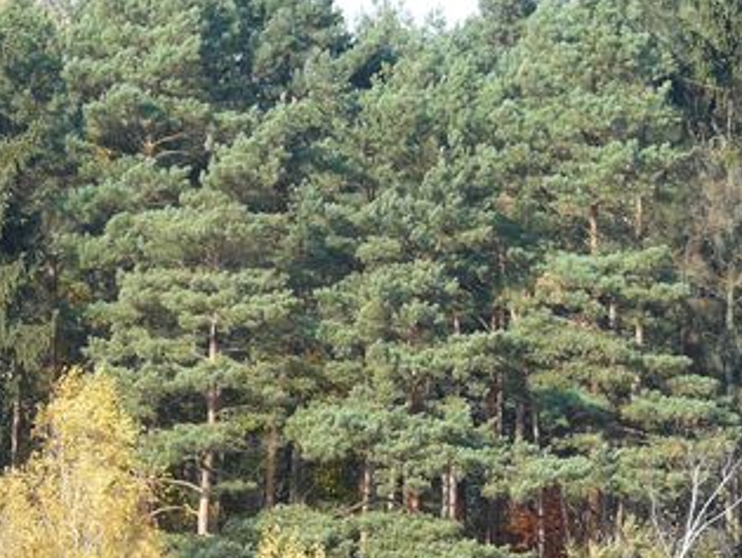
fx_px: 6695
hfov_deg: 6.3
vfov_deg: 4.8
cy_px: 553
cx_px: 370
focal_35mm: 312
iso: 100
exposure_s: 1/250
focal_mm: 20.2
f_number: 4.5
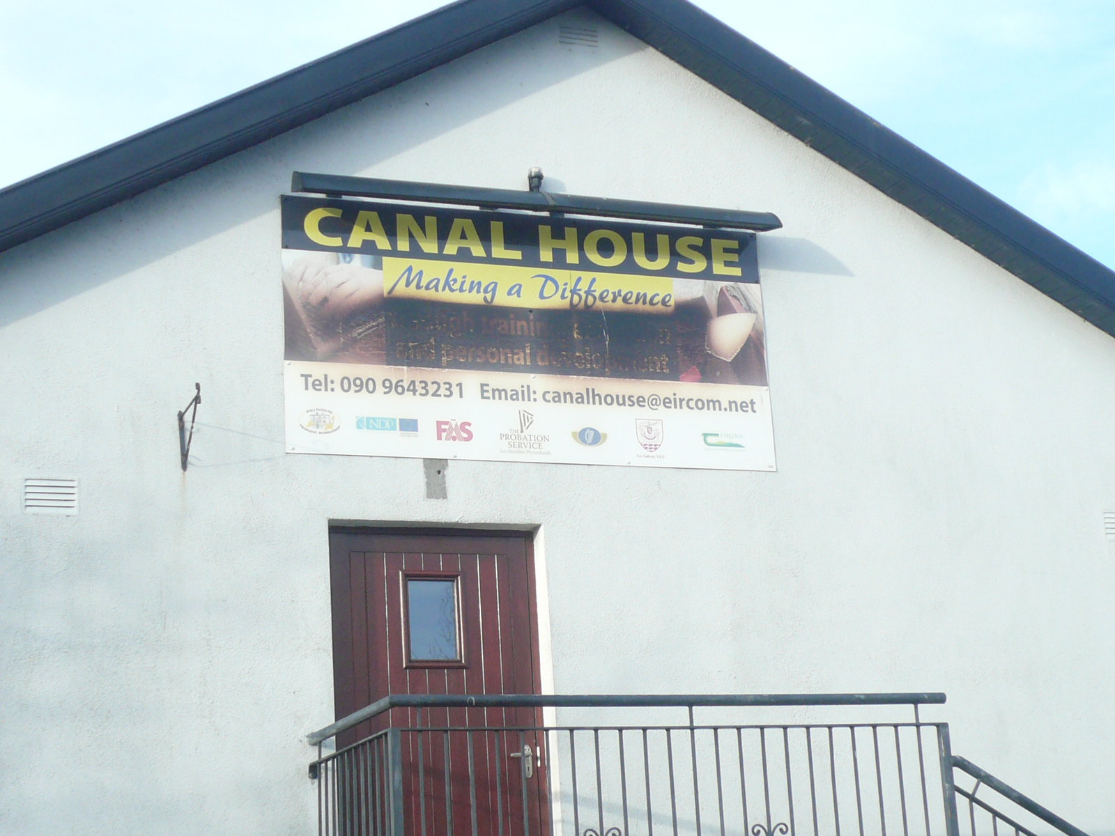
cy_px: 418
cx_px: 558
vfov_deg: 21.3
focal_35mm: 69
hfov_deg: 28.2
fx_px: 2223
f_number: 3.5
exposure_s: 1/200
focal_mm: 7.5
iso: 100
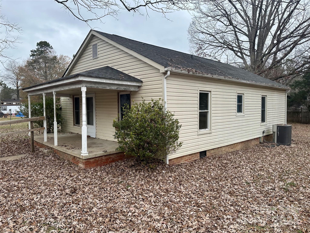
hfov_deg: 71.6
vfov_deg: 56.8
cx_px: 155
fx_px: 215
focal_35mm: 24
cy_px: 116
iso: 80
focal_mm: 6.86
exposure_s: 1/1171
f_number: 1.78
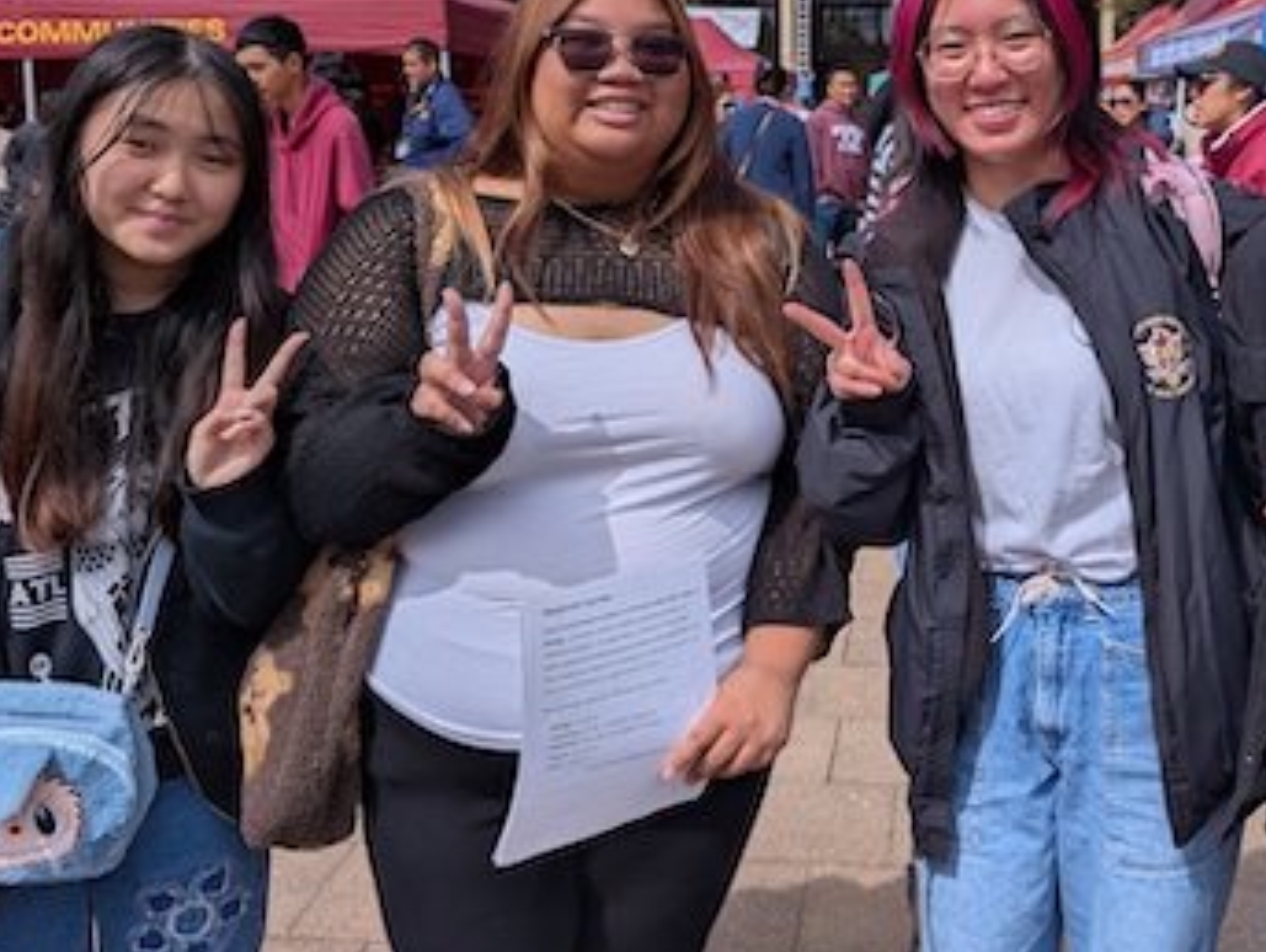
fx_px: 1281
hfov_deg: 51.6
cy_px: 273
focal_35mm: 35
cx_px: 842
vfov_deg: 40.0
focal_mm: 6.9
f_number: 1.68
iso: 19
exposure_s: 1/1587
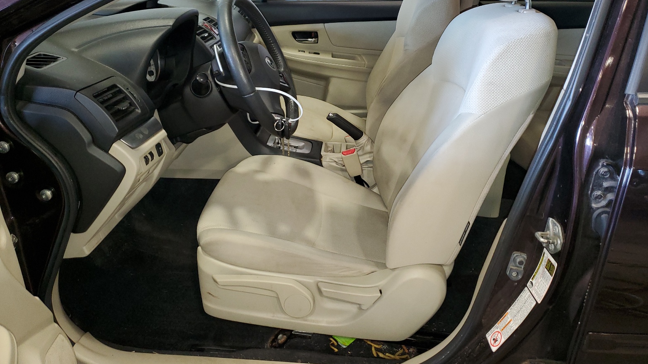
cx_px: 331
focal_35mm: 29
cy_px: 133
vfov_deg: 39.9
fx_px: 498
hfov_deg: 66.1
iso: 141
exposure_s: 1/60.2
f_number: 1.5
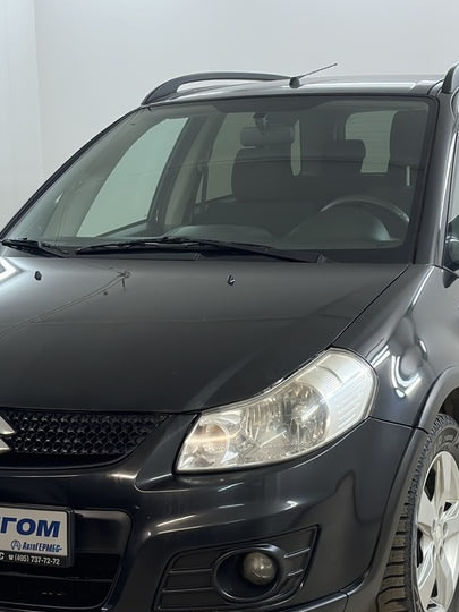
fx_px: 1414
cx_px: 211
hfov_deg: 18.4
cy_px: 361
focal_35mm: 80
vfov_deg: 24.4
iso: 80
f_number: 1.78
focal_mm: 6.86
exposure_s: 1/100
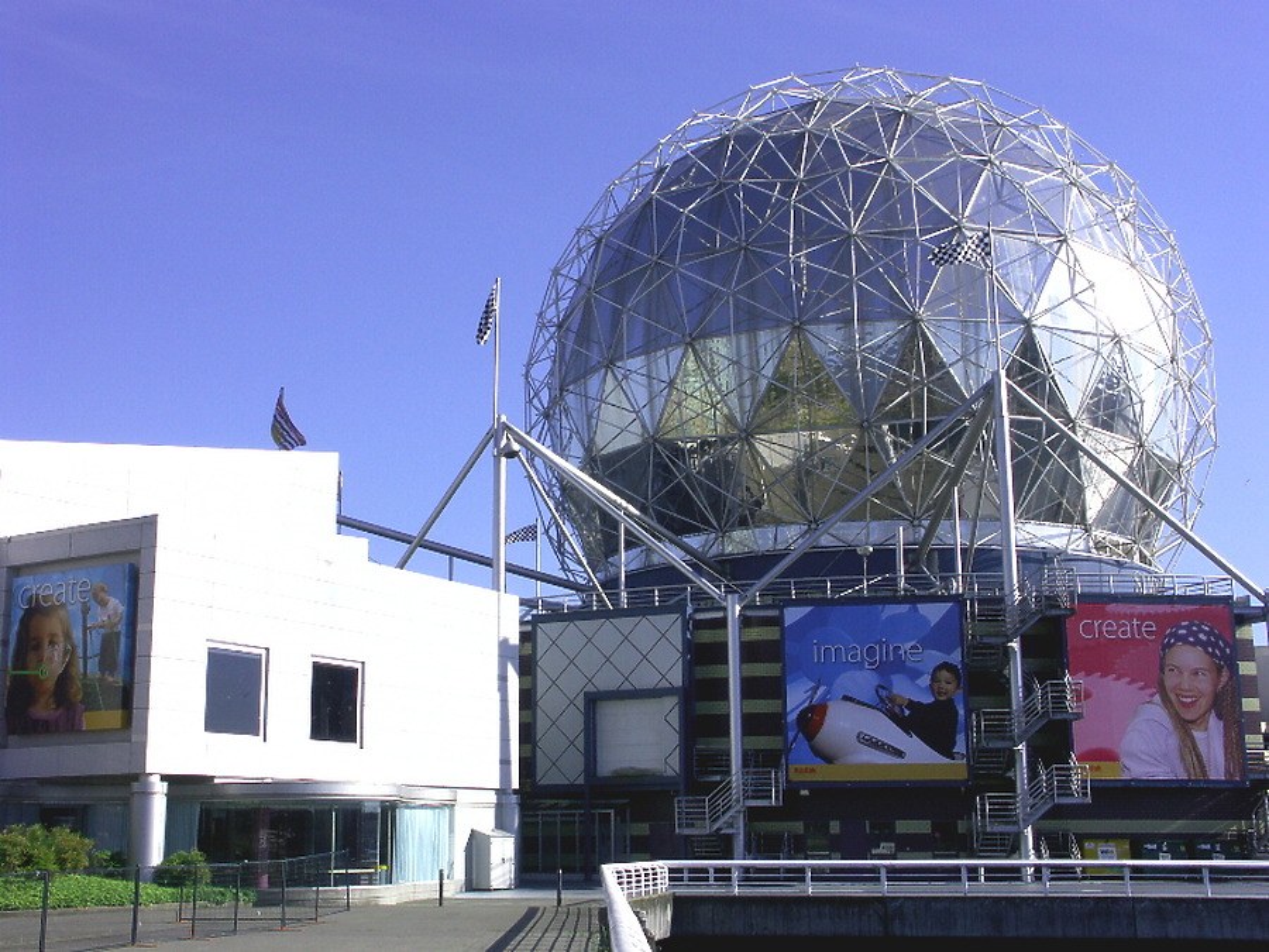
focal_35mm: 42
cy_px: 476
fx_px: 1540
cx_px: 634
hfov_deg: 44.8
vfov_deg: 34.3
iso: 100
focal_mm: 10.92
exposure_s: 1/400
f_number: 8
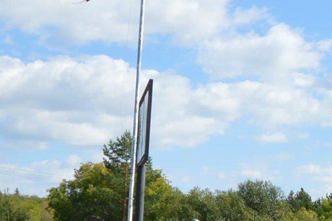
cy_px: 147
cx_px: 399
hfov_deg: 20.9
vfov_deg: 15.0
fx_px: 839
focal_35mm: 91
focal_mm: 10
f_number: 8
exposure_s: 1/250
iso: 100
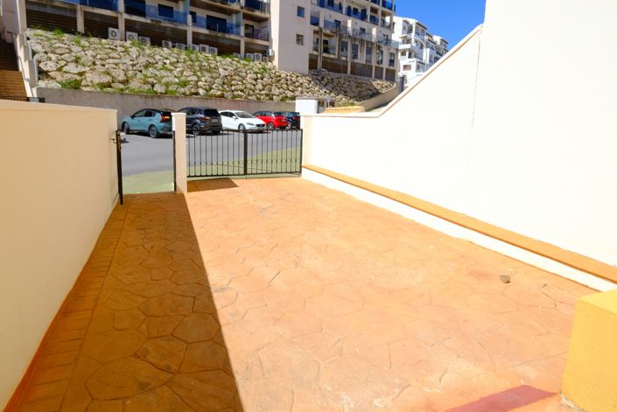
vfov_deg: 77.4
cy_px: 206
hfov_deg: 100.4
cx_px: 308
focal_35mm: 15
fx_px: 257
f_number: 16
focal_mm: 10
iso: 250
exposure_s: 1/125
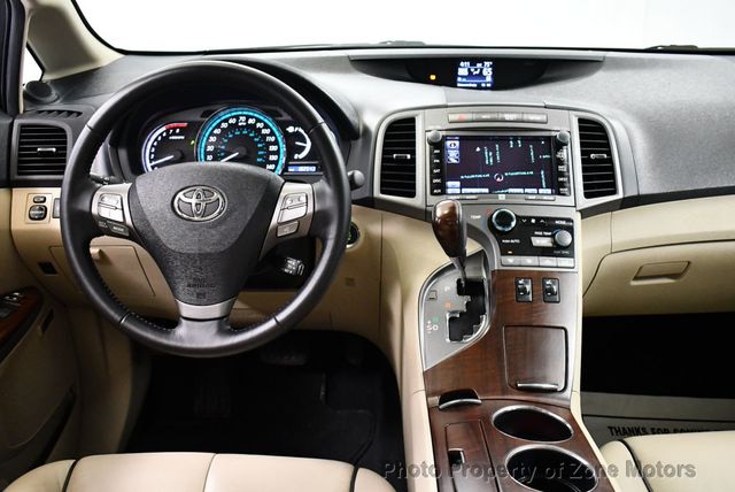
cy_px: 246
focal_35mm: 36
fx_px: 736
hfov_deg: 53.1
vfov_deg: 36.9
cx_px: 368
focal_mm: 18
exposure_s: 1/100
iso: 3200
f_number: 3.5
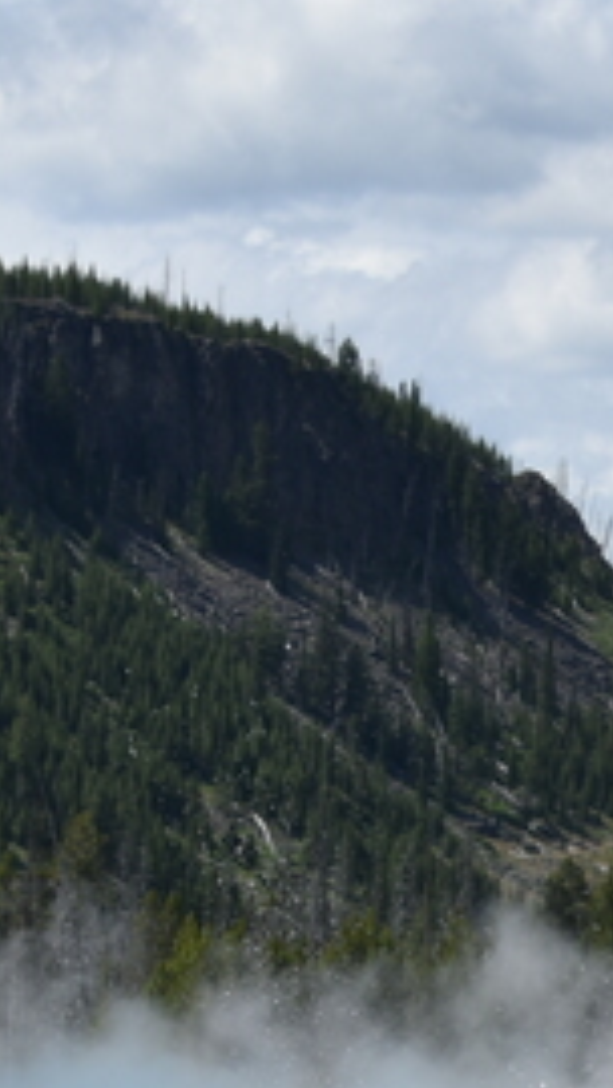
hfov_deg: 4.4
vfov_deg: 7.8
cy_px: 1523
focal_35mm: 273
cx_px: 1254
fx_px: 7884
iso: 100
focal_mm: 55
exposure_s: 1/320
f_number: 9
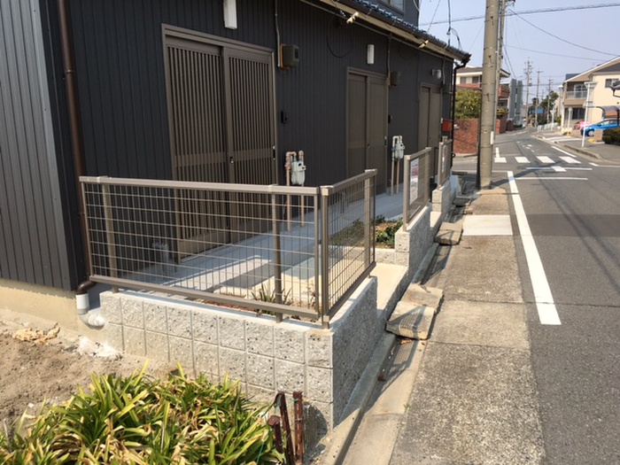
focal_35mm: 29
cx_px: 310
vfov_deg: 48.2
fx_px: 519
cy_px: 232
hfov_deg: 61.7
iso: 25
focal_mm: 4.15
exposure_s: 1/1570
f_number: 2.2
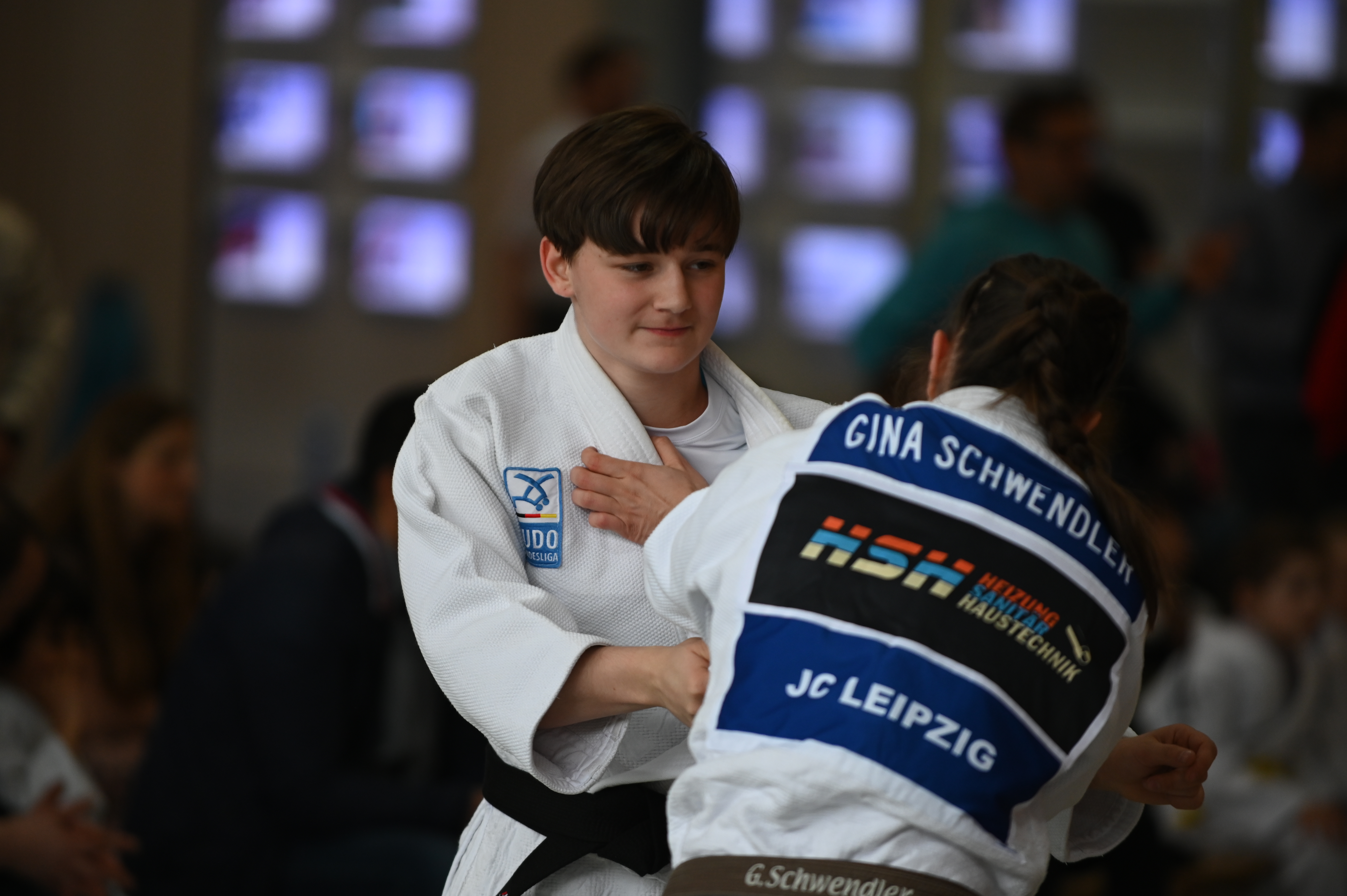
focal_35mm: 200
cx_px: 674
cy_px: 448
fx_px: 7478
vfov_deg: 6.9
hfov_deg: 10.3
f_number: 2.8
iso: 1000
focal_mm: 200
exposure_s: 1/800
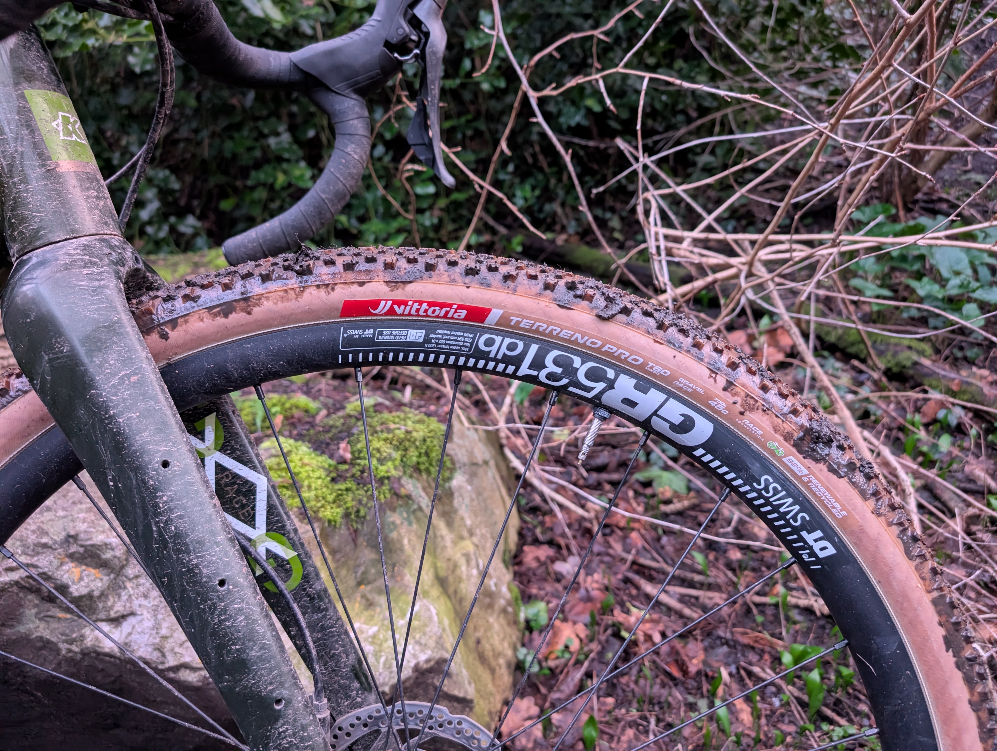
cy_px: 376
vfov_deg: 56.9
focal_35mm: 24
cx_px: 498
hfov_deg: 71.5
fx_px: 692
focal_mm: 6.9
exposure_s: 1/21.7
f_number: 1.68
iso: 124
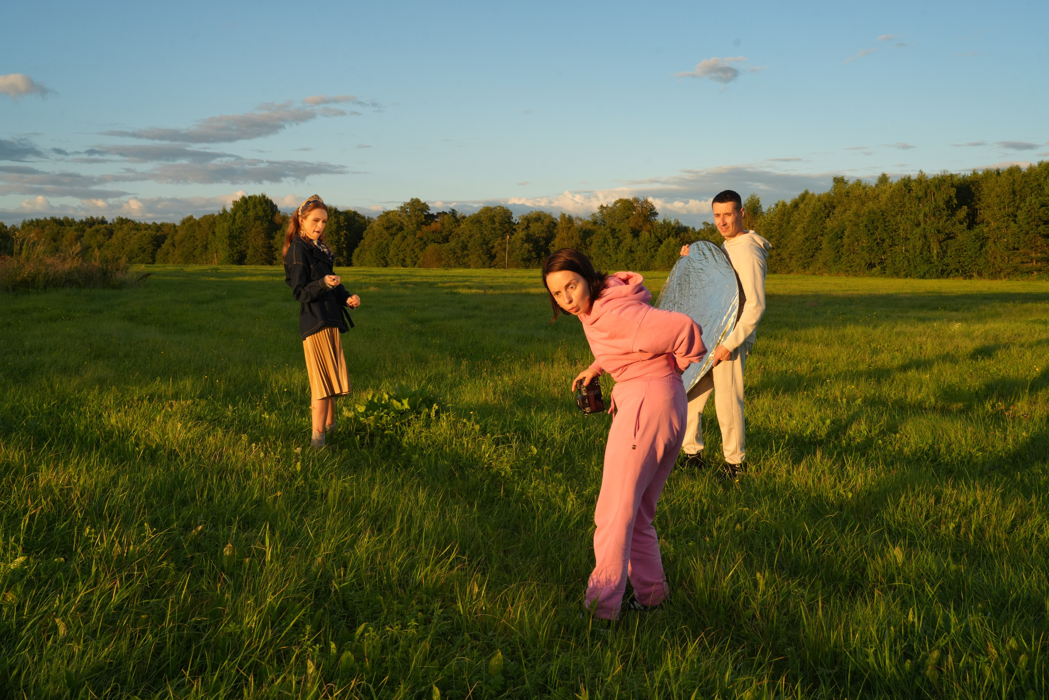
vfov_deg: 35.9
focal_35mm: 37
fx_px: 1078
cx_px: 524
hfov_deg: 51.9
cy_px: 350
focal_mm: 37
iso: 500
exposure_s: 1/200
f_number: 13
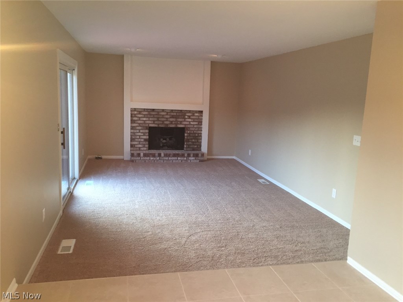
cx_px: 202
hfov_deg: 61.7
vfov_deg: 48.2
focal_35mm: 29
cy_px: 151
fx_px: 338
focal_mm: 4.15
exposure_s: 1/30
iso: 80
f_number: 2.2
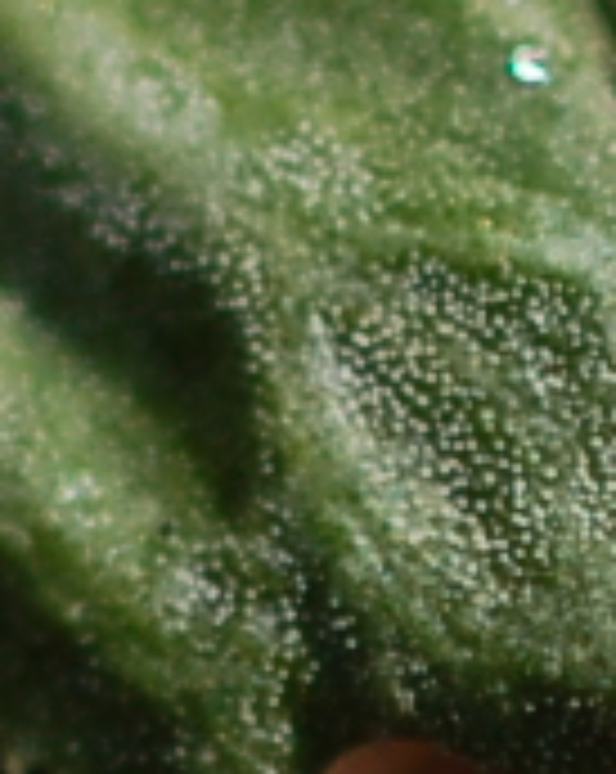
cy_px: -1166
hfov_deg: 1.2
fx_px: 29570
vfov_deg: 1.5
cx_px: -886
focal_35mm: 1294
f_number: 3.5
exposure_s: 1/4000
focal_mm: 105
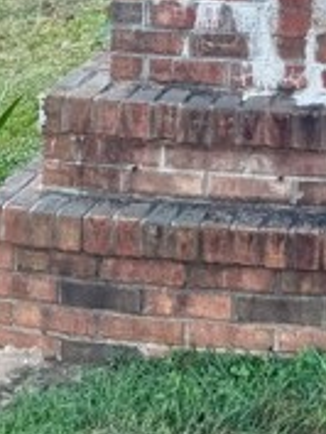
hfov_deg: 13.8
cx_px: 407
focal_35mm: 104
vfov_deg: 16.5
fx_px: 1304
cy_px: -294
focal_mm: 6.76
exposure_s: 1/218
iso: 80
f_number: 1.78
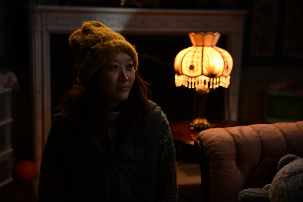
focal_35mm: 60
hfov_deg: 33.4
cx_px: 152
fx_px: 505
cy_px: 101
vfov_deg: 22.6
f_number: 2.8
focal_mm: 60
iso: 5000
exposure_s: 1/320
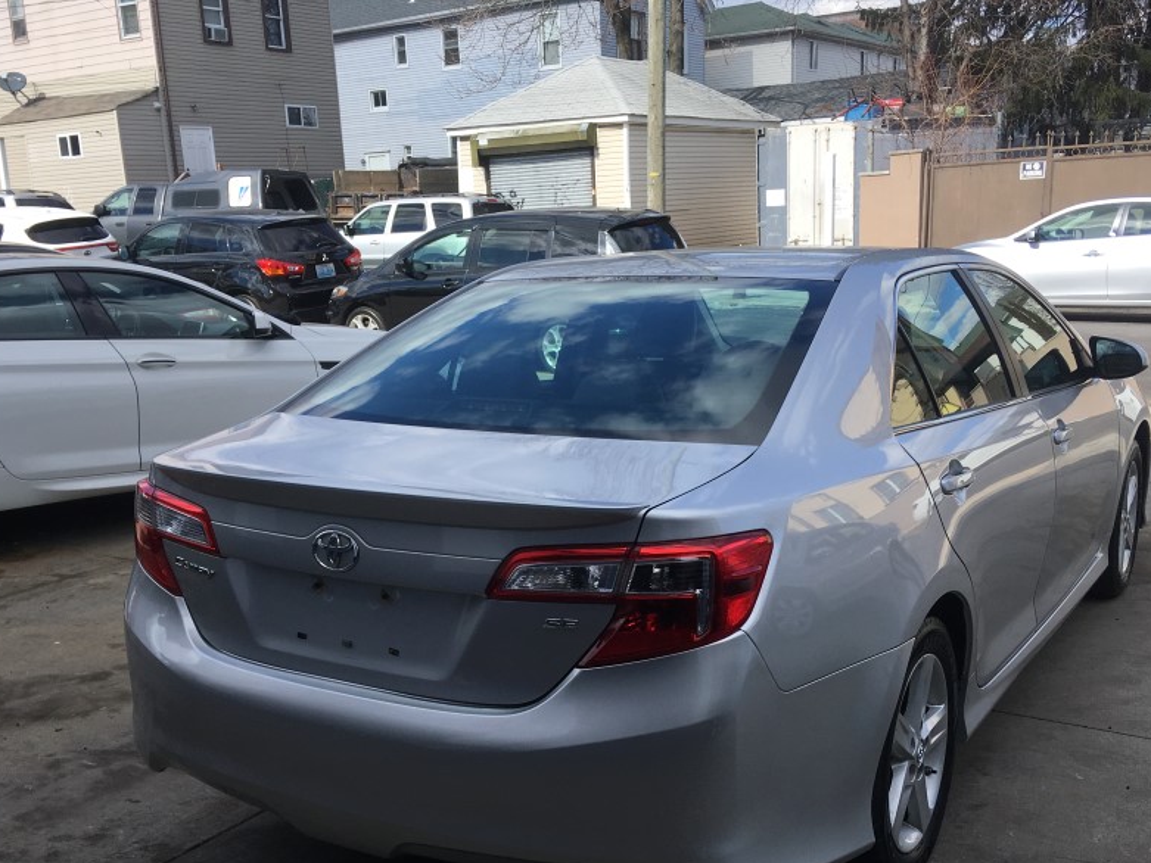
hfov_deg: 49.0
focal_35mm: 38
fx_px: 1264
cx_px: 569
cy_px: 564
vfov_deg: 37.4
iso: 25
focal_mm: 4.15
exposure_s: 1/974
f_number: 2.2
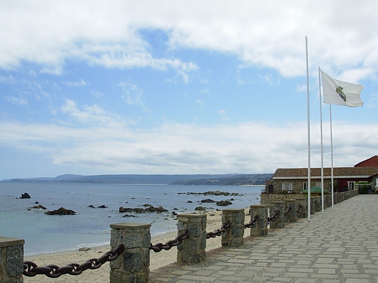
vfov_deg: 37.7
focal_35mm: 38
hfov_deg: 49.0
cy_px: 142
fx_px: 415
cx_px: 189
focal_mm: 6.3
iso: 50
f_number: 4.9
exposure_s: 1/767
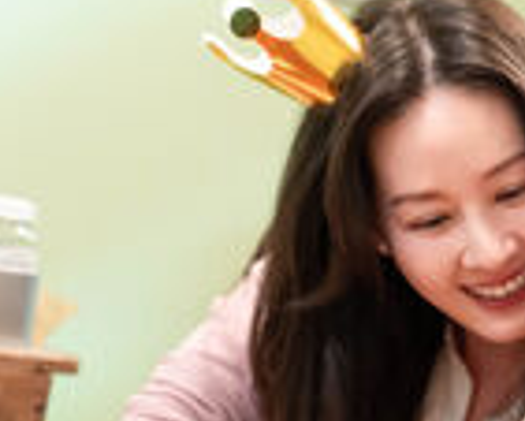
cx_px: 644
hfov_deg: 10.2
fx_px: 2892
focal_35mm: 186
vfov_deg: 8.3
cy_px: 386
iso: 2000
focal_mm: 70
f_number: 2
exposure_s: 1/250
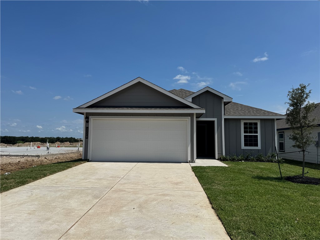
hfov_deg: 71.6
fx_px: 222
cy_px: 120
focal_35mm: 24
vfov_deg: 56.8
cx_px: 160
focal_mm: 6.76
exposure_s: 1/12346
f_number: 1.78
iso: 80
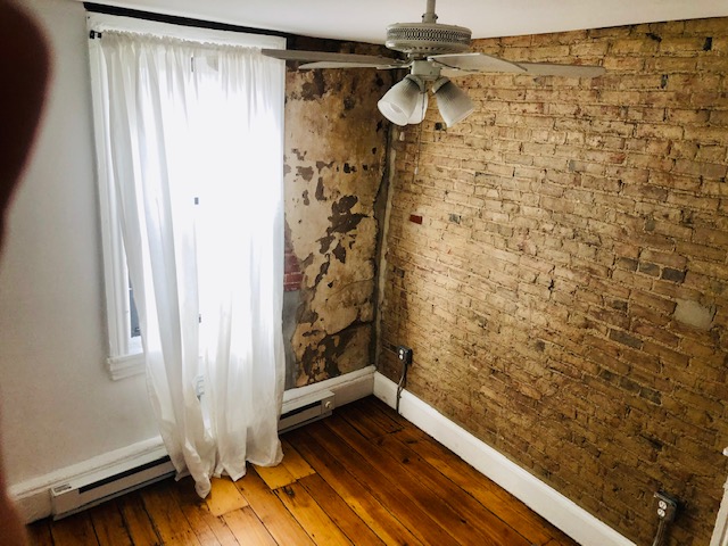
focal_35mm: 28
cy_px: 273
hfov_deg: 63.4
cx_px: 364
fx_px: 589
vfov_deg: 49.7
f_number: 1.8
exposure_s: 1/40
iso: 25
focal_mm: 3.99
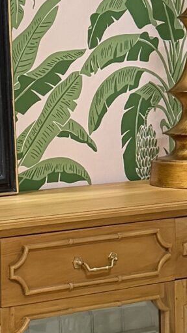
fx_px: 1156
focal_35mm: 131
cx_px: -147
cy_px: 181
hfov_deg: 8.9
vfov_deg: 16.4
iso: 640
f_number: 1.78
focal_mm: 6.76
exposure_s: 1/60
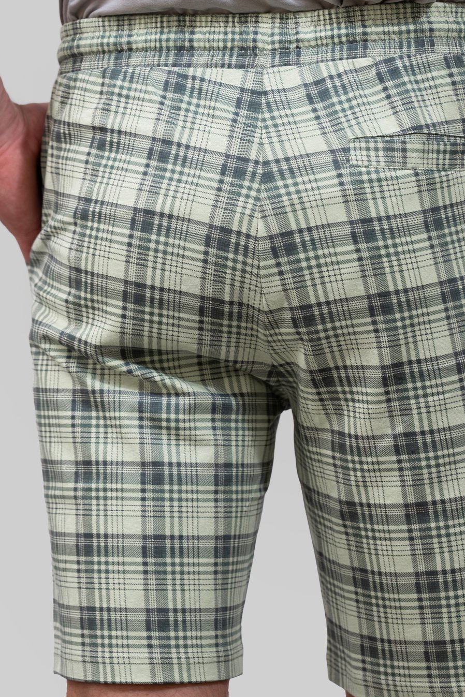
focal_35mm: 160
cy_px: 251
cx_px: 222
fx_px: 3100
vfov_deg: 12.8
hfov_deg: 8.6
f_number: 4
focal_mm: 85
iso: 800
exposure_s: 1/200
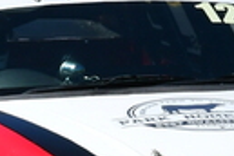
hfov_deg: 0.5
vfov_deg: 0.3
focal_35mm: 4183
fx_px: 27187
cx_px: -22
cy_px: 26
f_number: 13
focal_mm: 450
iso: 500
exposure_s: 1/640
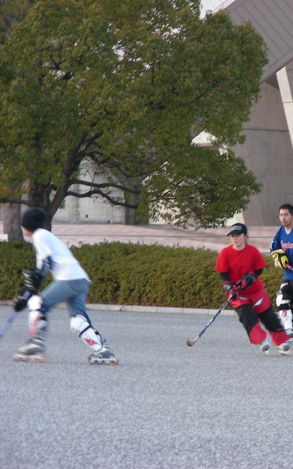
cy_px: 235
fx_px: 3118
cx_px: 306
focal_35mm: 244
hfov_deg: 5.4
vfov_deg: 8.6
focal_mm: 28.7
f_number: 3.5
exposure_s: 1/59.8
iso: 56
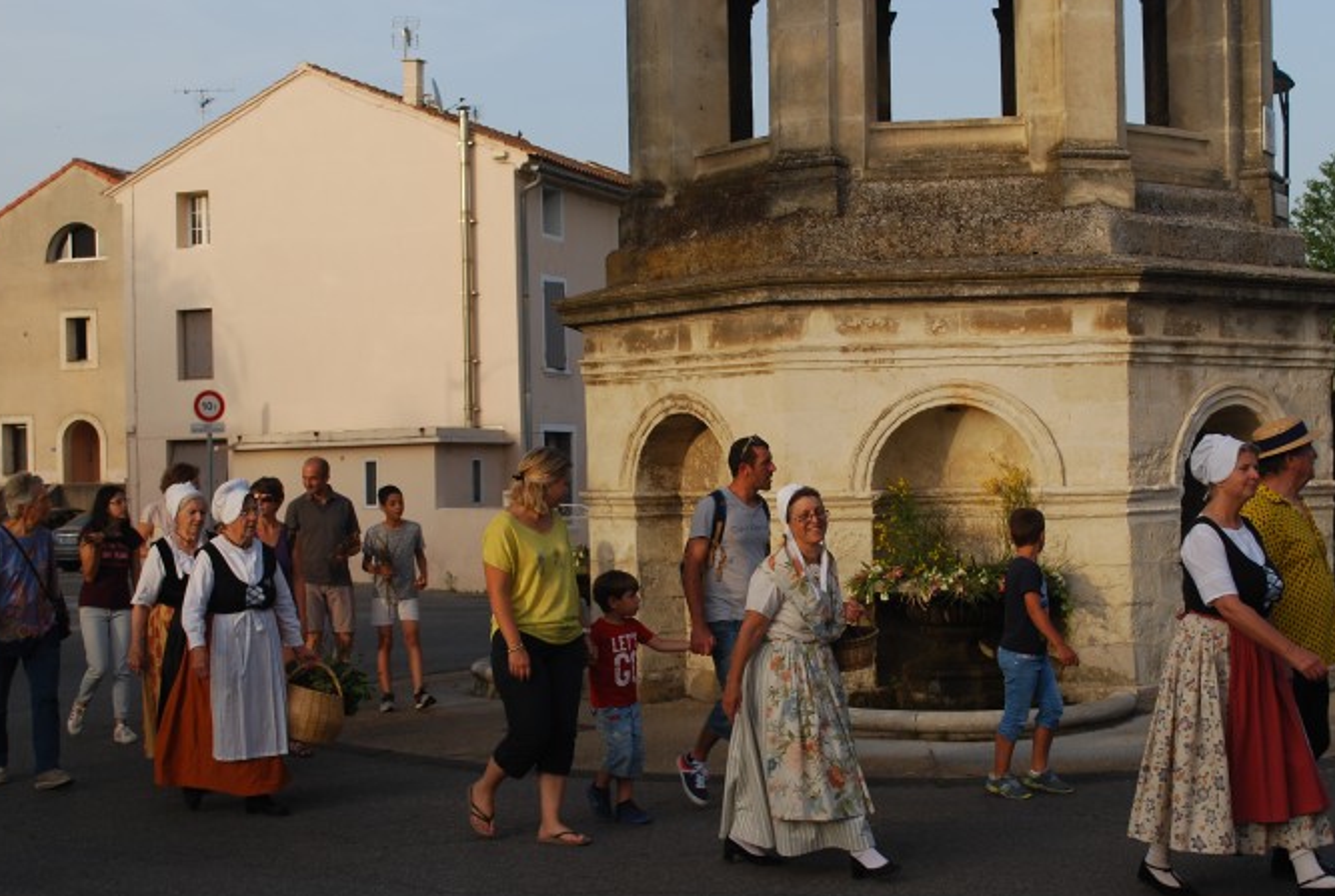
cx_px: 743
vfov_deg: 25.2
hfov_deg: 36.8
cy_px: 471
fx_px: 2007
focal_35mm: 54
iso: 100
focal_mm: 30
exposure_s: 1/160
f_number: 6.3
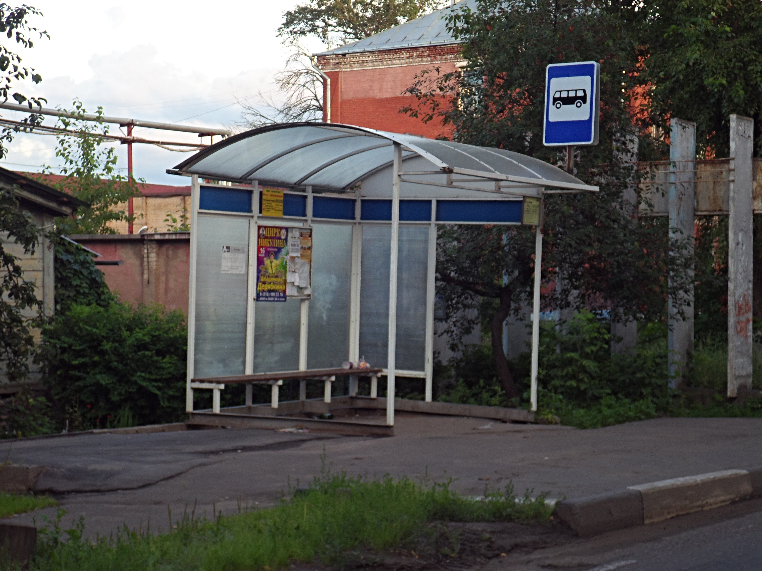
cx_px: 381
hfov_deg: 24.1
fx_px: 1783
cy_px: 286
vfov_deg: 18.2
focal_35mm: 81
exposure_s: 1/60
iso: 100
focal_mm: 14.6
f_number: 4.7
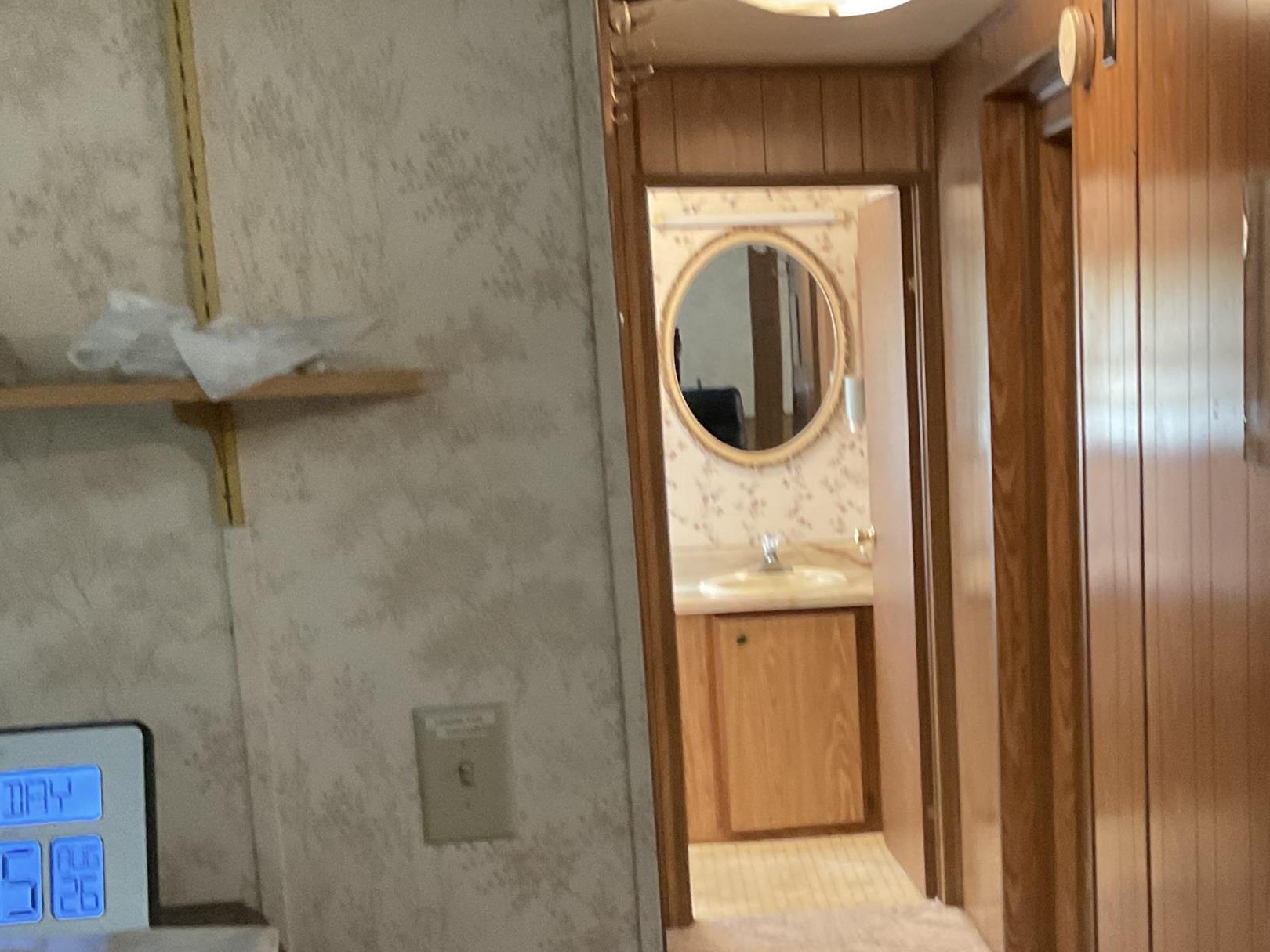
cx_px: 945
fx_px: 2018
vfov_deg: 26.2
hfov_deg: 34.2
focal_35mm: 55
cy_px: 726
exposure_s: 1/30
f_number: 1.8
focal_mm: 3
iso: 320
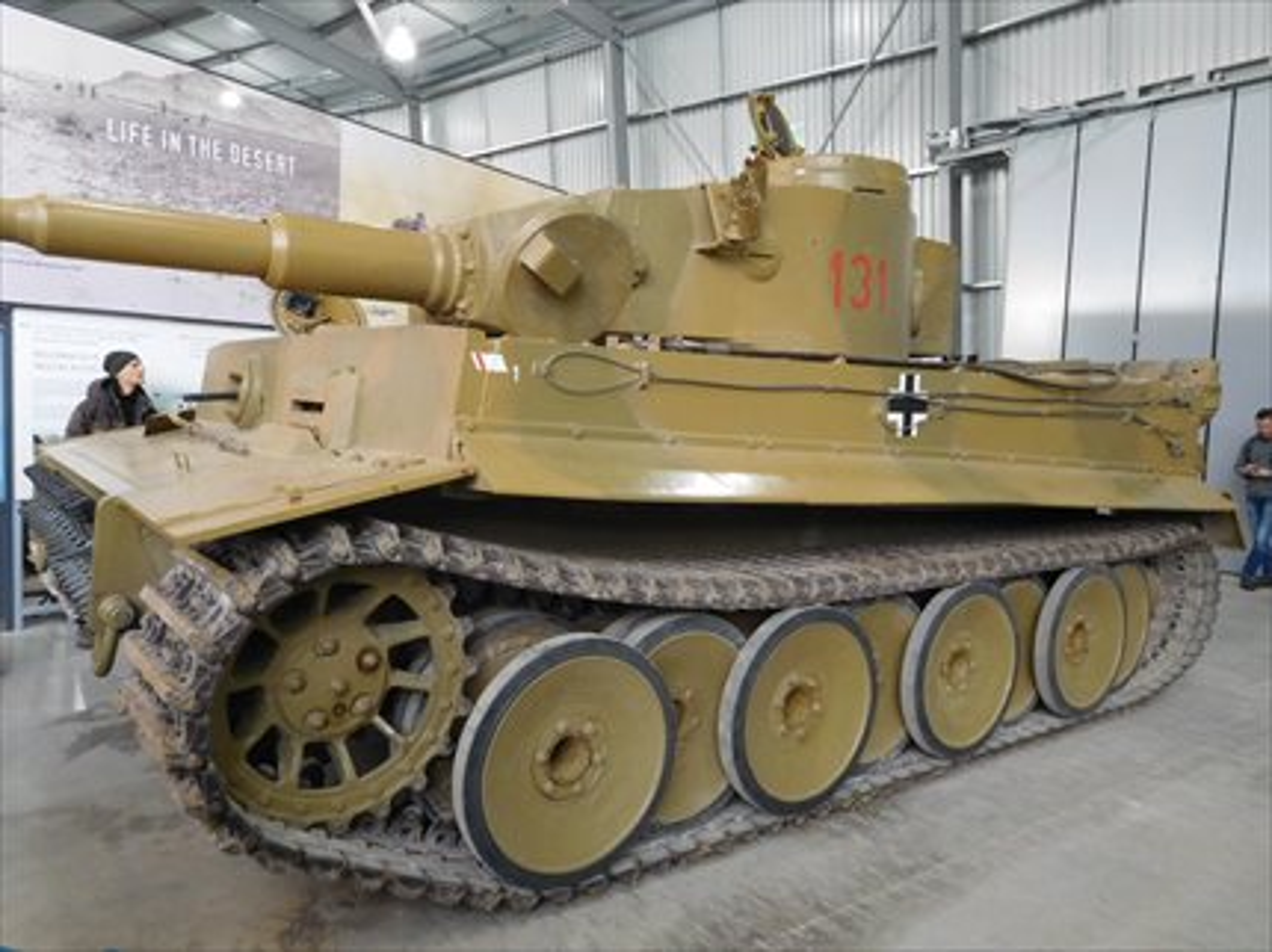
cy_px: 476
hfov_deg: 69.4
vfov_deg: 54.8
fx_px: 918
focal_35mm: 25
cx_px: 636
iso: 400
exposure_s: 1/25
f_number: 3.4
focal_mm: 4.5
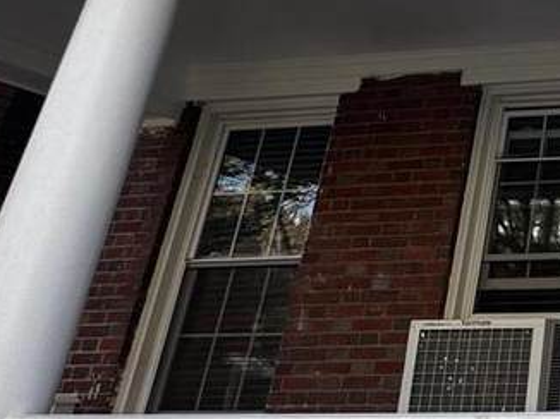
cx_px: 886
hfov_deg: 24.8
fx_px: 889
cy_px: 67
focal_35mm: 55
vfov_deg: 25.9
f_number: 2.2
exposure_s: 1/157
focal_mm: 2.22
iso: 40
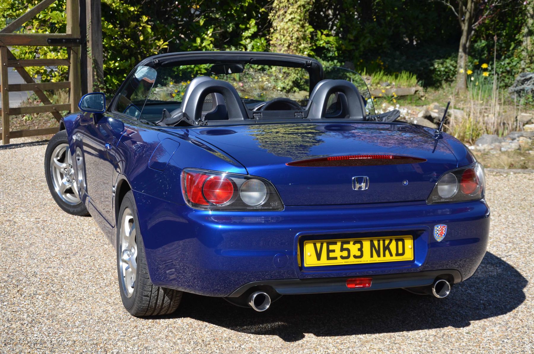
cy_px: 177
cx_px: 267
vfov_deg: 20.1
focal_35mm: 68
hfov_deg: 29.9
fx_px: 999
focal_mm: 45
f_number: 5.6
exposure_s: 1/1250
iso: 400
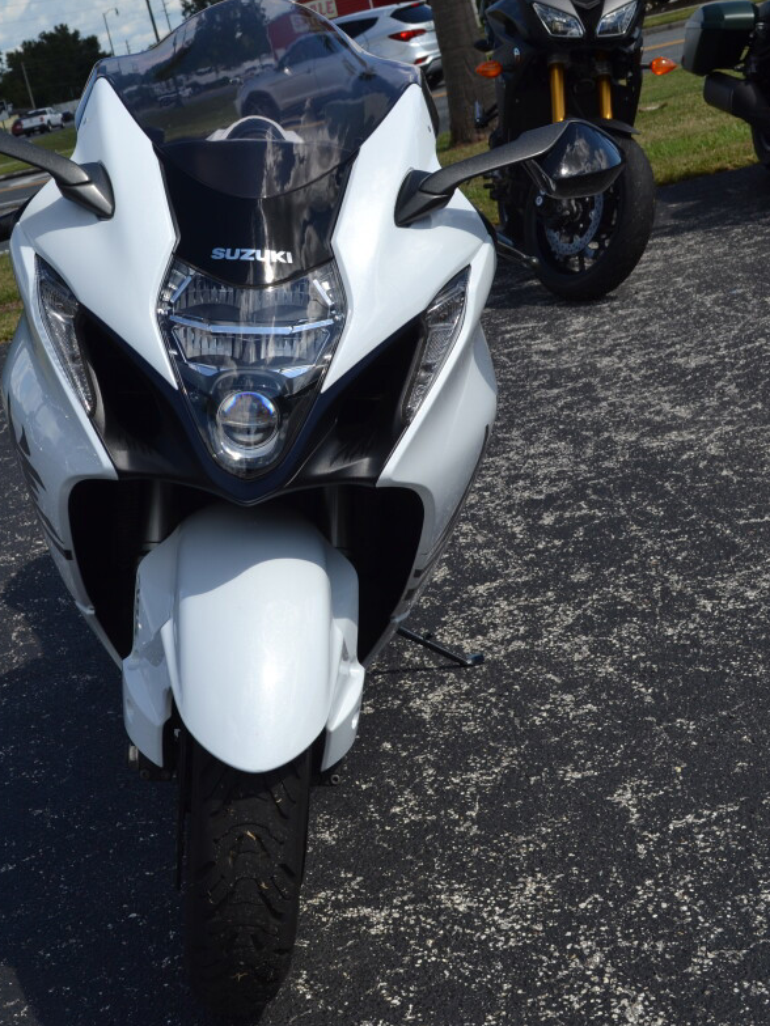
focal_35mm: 53
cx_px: 265
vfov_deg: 36.2
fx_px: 1572
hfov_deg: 27.4
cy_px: 516
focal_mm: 24
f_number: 8
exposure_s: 1/250
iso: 100
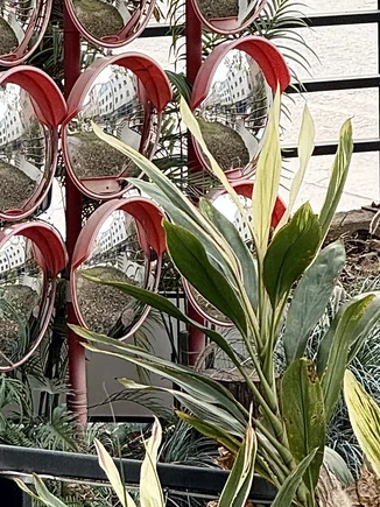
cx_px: -58
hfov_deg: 3.7
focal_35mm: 397
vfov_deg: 5.0
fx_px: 5814
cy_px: -119
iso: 64
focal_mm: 15.66
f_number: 2.8
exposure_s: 1/330
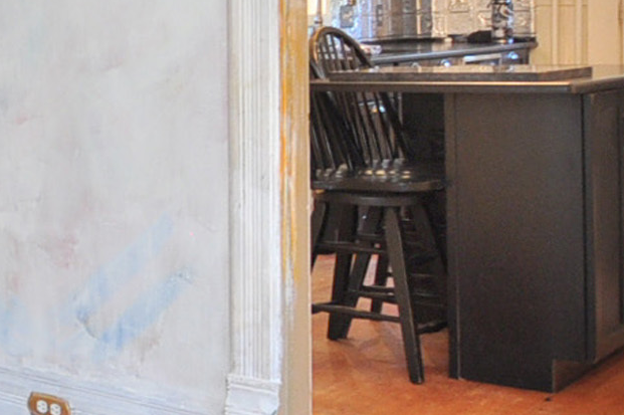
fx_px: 1212
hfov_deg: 19.8
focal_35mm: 70
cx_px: -541
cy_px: 37
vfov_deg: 19.1
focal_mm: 10
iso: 640
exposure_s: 1/25
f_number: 4
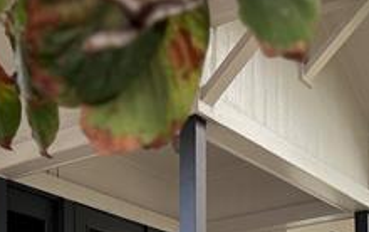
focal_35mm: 74
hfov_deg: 27.7
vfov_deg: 16.2
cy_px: 345
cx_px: 139
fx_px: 745
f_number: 1.78
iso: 100
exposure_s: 1/722
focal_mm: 6.76
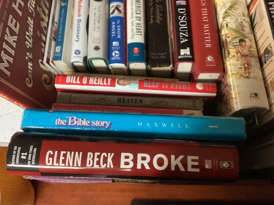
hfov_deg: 58.3
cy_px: 102
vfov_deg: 45.4
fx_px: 245
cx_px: 137
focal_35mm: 31
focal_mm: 3.3
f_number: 2.4
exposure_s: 1/30
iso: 640
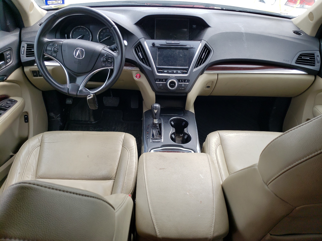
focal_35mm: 26
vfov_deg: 53.1
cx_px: 161
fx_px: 242
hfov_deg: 67.3
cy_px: 120
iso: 50
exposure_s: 1/385
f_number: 1.5
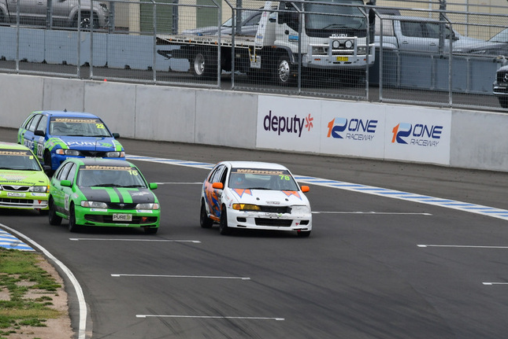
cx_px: 194
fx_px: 10505
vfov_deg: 1.9
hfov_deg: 2.8
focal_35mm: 744
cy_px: 186
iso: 500
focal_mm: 400
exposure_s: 1/640
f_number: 11
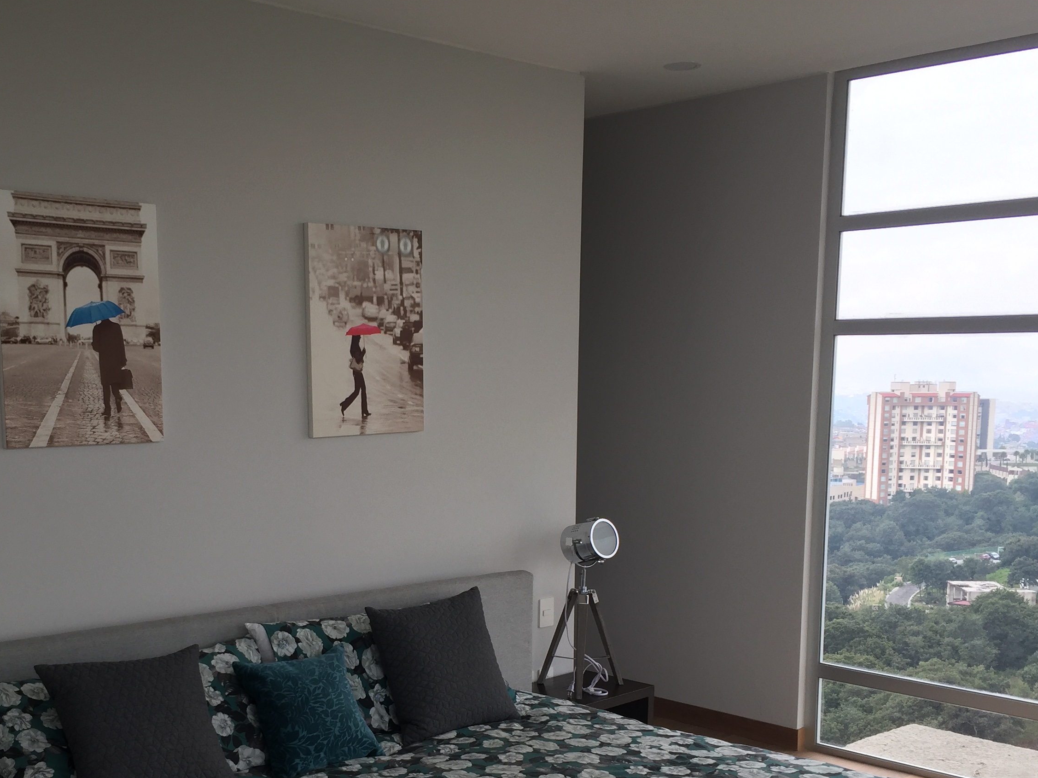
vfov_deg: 33.9
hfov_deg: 44.5
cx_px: 400
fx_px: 1259
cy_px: 550
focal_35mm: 42
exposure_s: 1/149
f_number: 2.2
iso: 32
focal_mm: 4.15
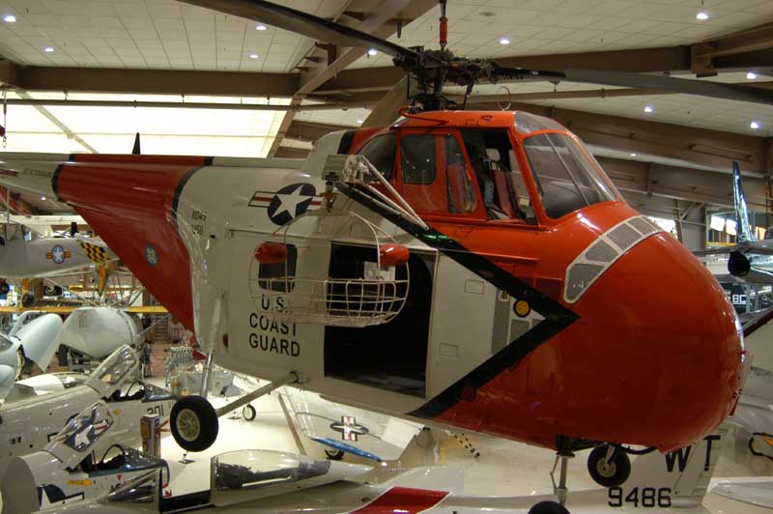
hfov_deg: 53.2
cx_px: 386
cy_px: 257
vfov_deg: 36.8
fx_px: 772
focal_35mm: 36
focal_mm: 24
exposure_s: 1/6
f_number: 3.5
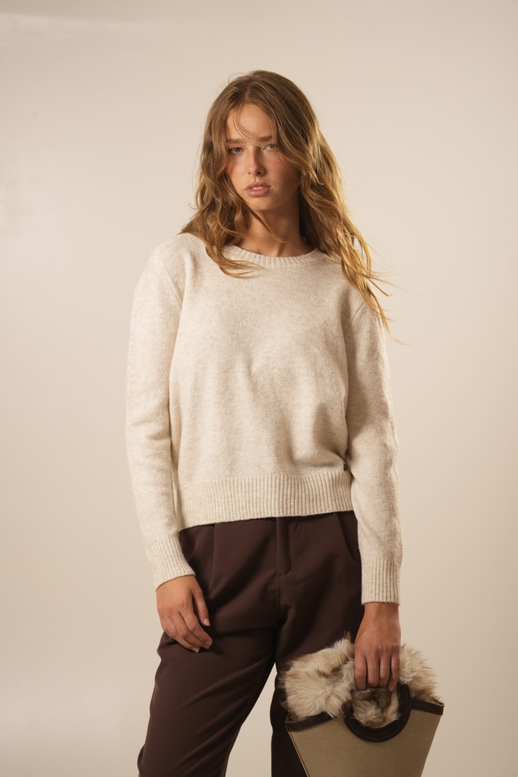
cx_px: 259
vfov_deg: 14.9
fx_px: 2978
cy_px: 388
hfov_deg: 9.9
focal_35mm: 138
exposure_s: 1/125
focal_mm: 138
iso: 1000
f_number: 4
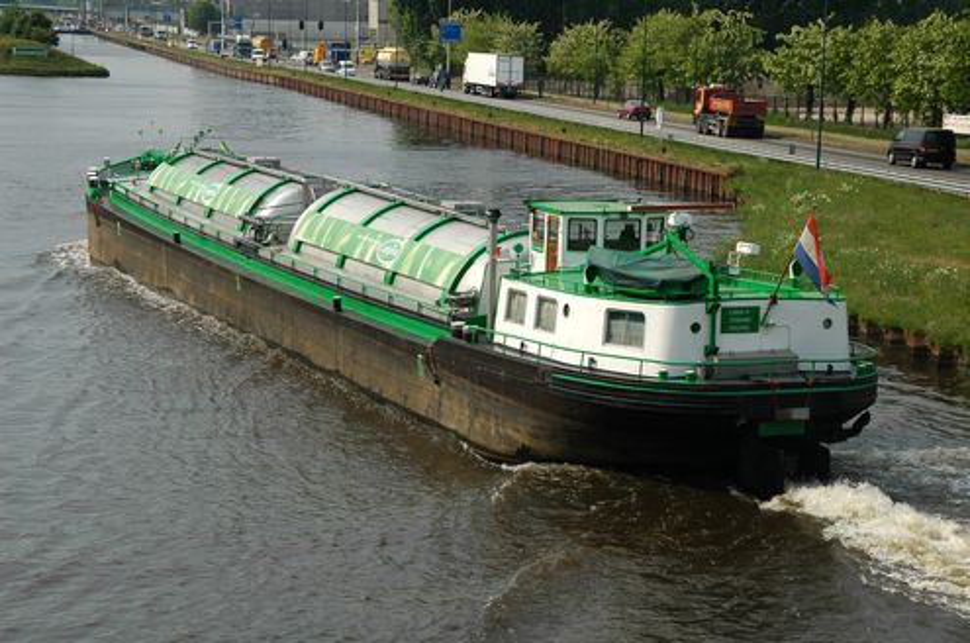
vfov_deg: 16.5
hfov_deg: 24.7
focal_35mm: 82
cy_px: 322
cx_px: 485
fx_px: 2219
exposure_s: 1/400
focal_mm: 55
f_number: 11
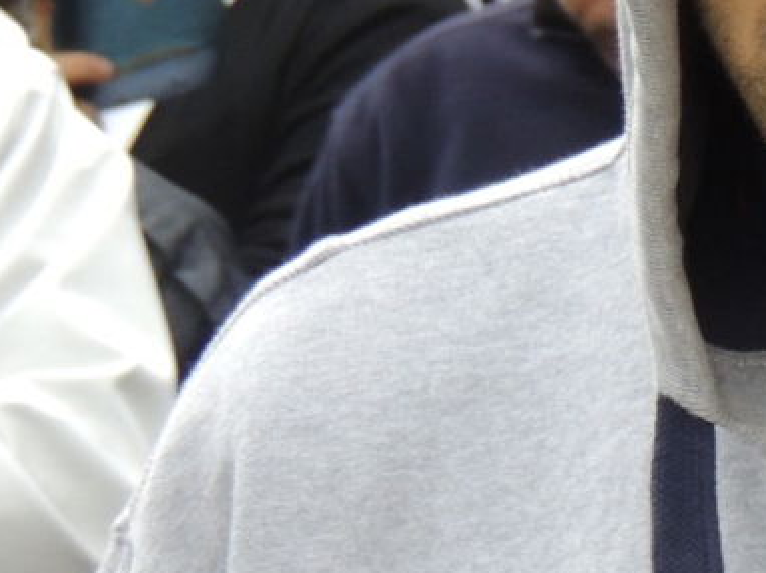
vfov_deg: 5.4
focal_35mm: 275
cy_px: 373
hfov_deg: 7.1
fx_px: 6082
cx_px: 1107
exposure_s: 1/400
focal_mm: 13.3
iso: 360
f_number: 3.9
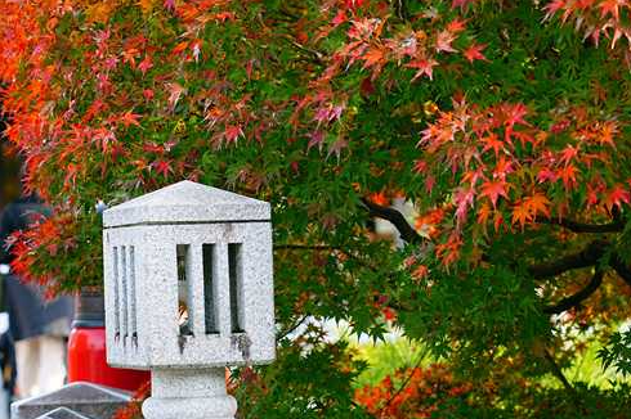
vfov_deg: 10.2
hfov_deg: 15.3
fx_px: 2347
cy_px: 155
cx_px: 184
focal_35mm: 134
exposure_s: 1/100
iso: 125
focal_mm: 82
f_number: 4
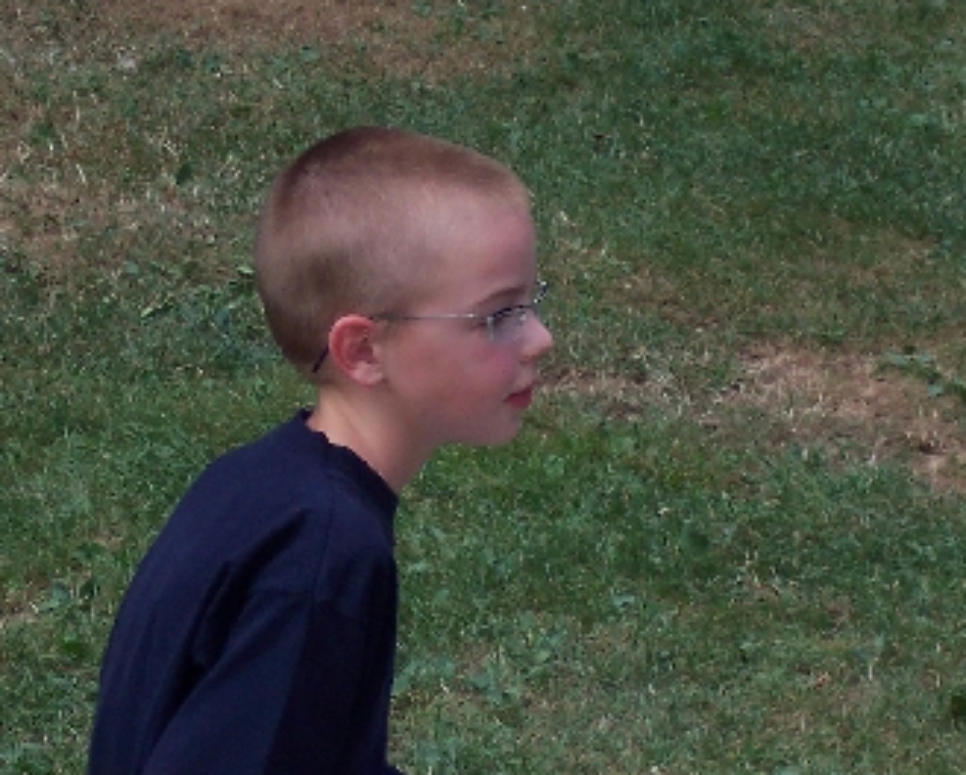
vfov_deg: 6.1
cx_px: 385
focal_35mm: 256
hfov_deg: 7.5
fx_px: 7328
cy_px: 420
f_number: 4.9
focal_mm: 22.4
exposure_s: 1/125
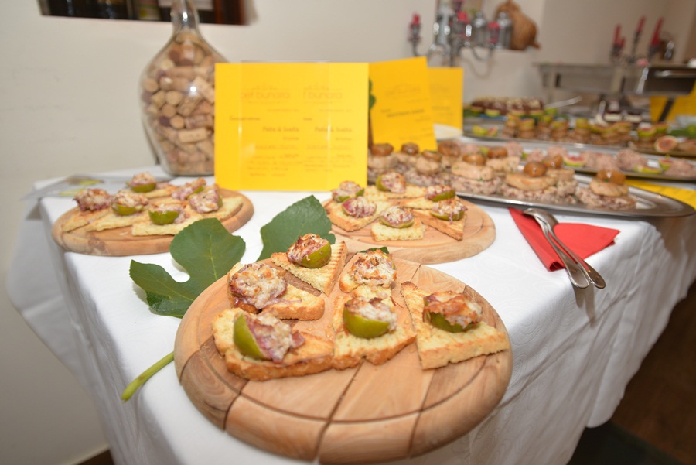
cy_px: 232
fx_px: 426
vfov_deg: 57.3
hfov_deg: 78.6
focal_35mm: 22
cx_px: 348
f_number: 3.5
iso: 250
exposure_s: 1/160
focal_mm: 22
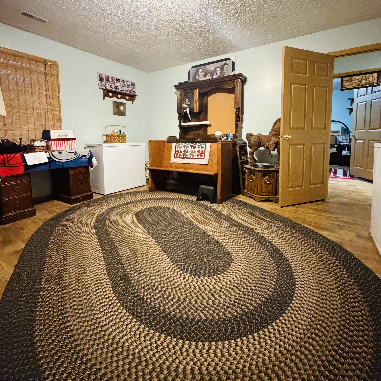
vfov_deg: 83.1
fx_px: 212
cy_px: 156
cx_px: 192
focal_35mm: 17
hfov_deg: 84.0
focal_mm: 2.22
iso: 1250
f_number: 2.2
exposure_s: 1/60
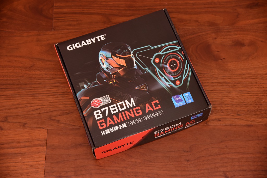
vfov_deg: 16.7
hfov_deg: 24.8
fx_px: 608
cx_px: 134
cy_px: 89
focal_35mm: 82
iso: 1600
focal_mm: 82
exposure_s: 1/60
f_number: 5.6
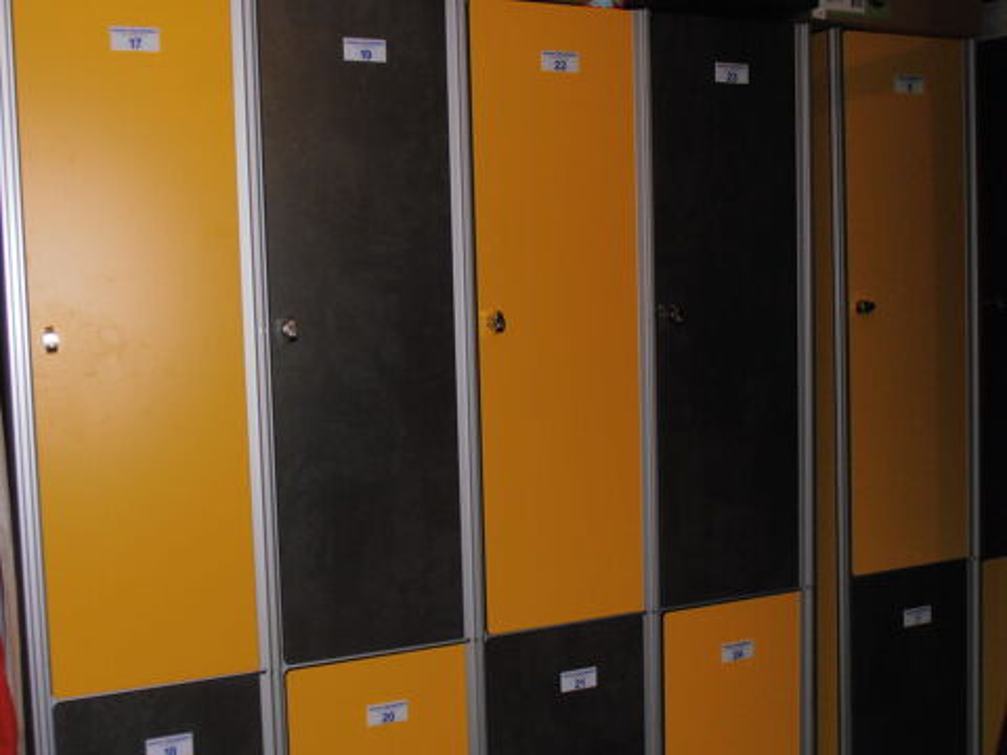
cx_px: 504
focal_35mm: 44
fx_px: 1280
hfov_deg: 42.9
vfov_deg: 32.9
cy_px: 378
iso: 125
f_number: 4.2
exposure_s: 1/40
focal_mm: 7.87
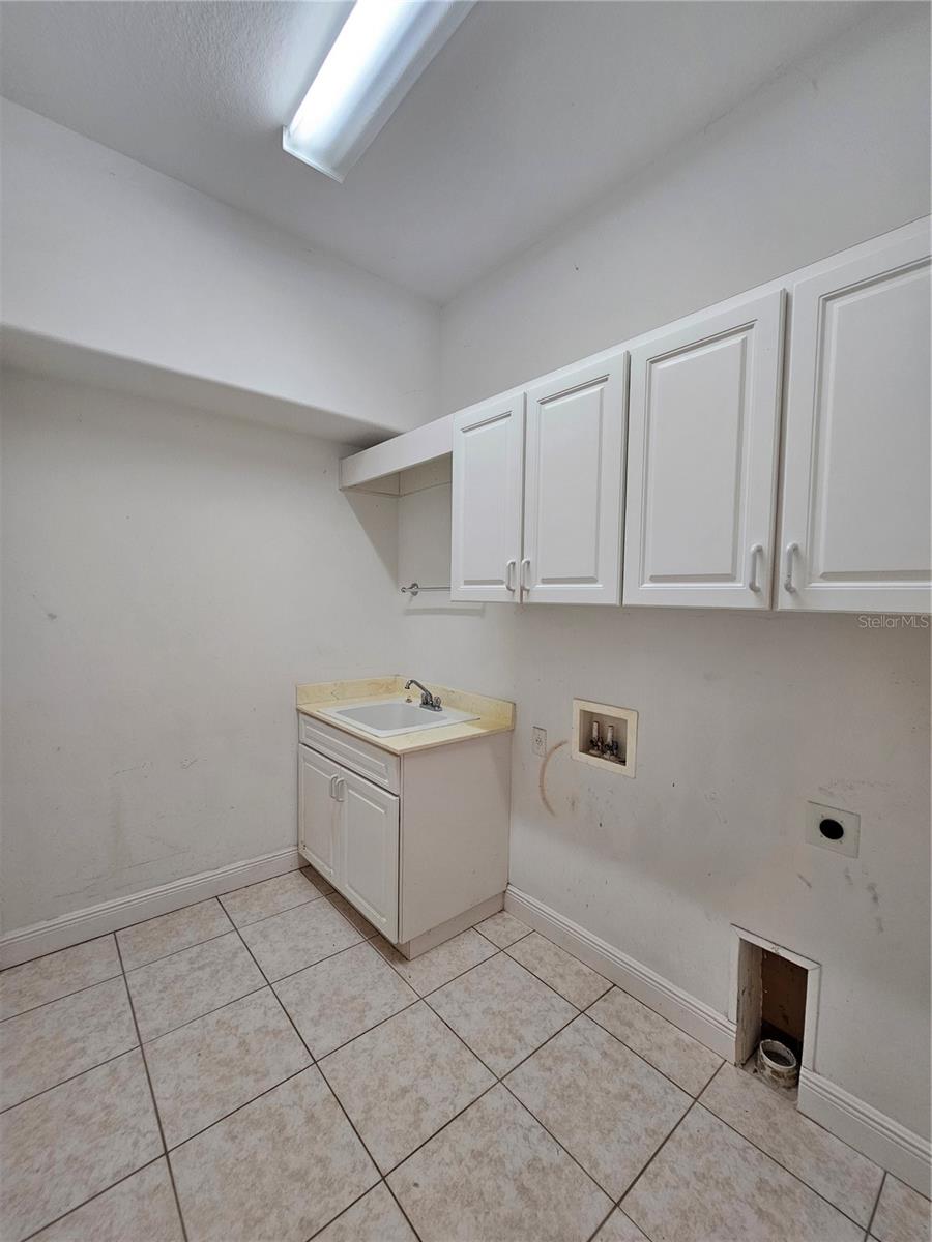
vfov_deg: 106.2
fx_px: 467
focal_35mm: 13
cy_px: 621
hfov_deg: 89.9
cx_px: 466
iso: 125
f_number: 2.2
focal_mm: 2.2
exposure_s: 1/60
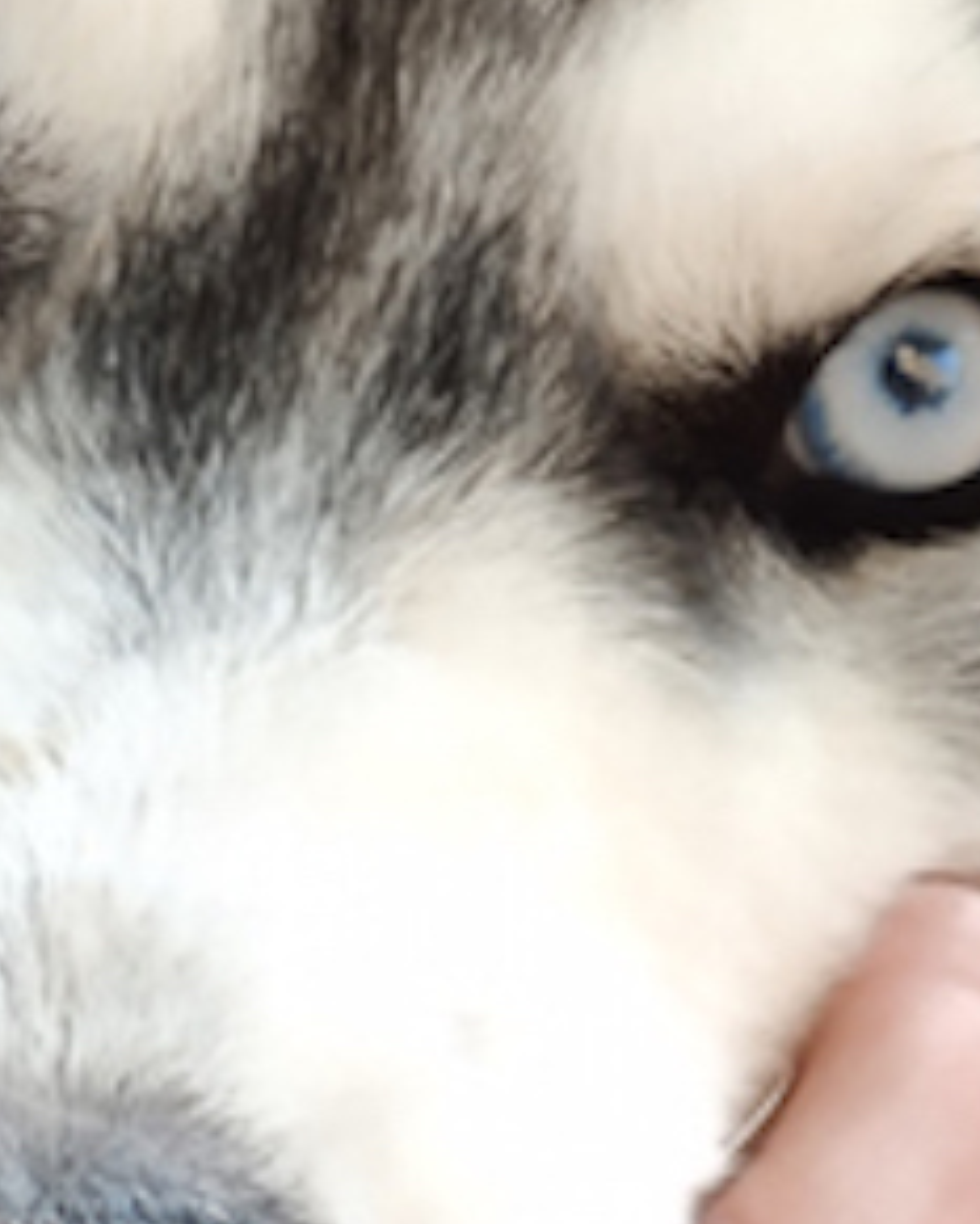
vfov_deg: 8.4
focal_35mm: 225
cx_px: -219
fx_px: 8153
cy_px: 1861
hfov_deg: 6.8
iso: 200
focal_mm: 6.95
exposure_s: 1/50
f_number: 2.44
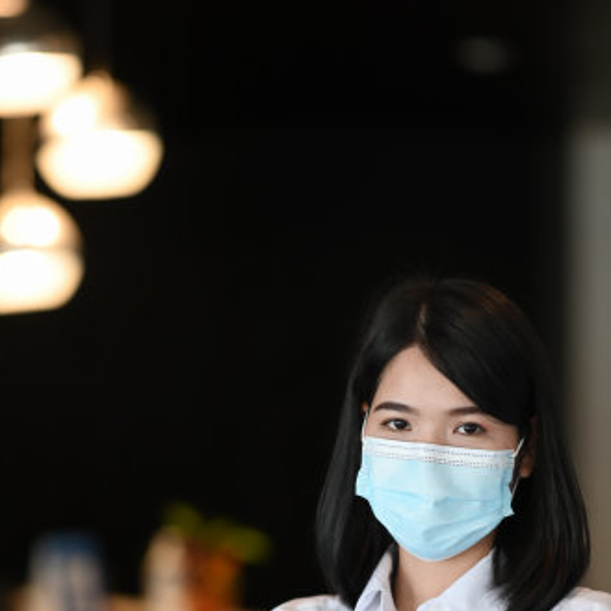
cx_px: 323
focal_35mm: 166
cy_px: 498
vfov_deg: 10.5
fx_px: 3315
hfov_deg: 10.5
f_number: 2.2
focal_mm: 105
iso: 640
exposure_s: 1/250
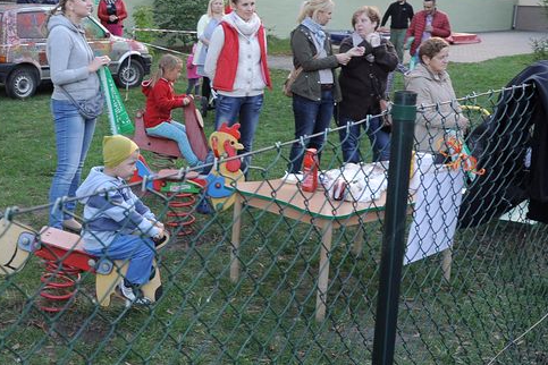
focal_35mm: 58
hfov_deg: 33.6
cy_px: 145
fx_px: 883
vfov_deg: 23.3
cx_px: 124
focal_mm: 22
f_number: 6.3
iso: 640
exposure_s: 1/160
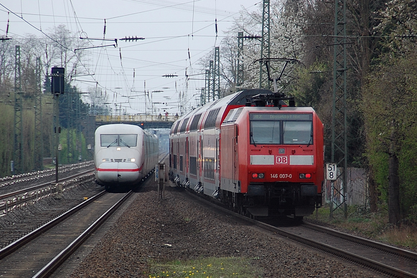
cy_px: 139
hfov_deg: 6.9
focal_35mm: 300
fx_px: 3475
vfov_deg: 4.6
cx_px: 208
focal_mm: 200
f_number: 6.3
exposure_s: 1/500
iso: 450
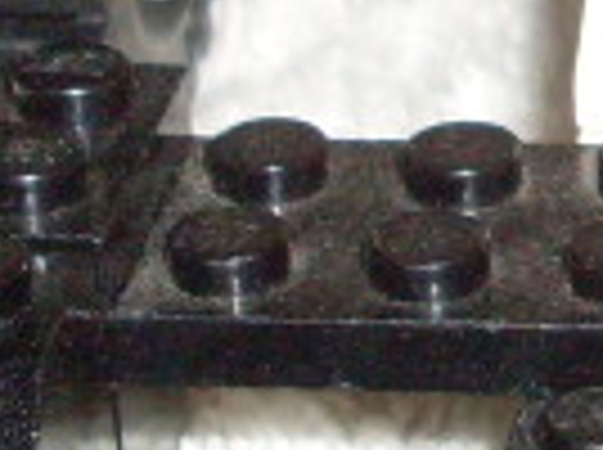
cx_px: 1224
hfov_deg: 6.6
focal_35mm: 291
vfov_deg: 5.0
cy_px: -396
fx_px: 5060
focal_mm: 6.3
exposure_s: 1/45
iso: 100
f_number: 2.8
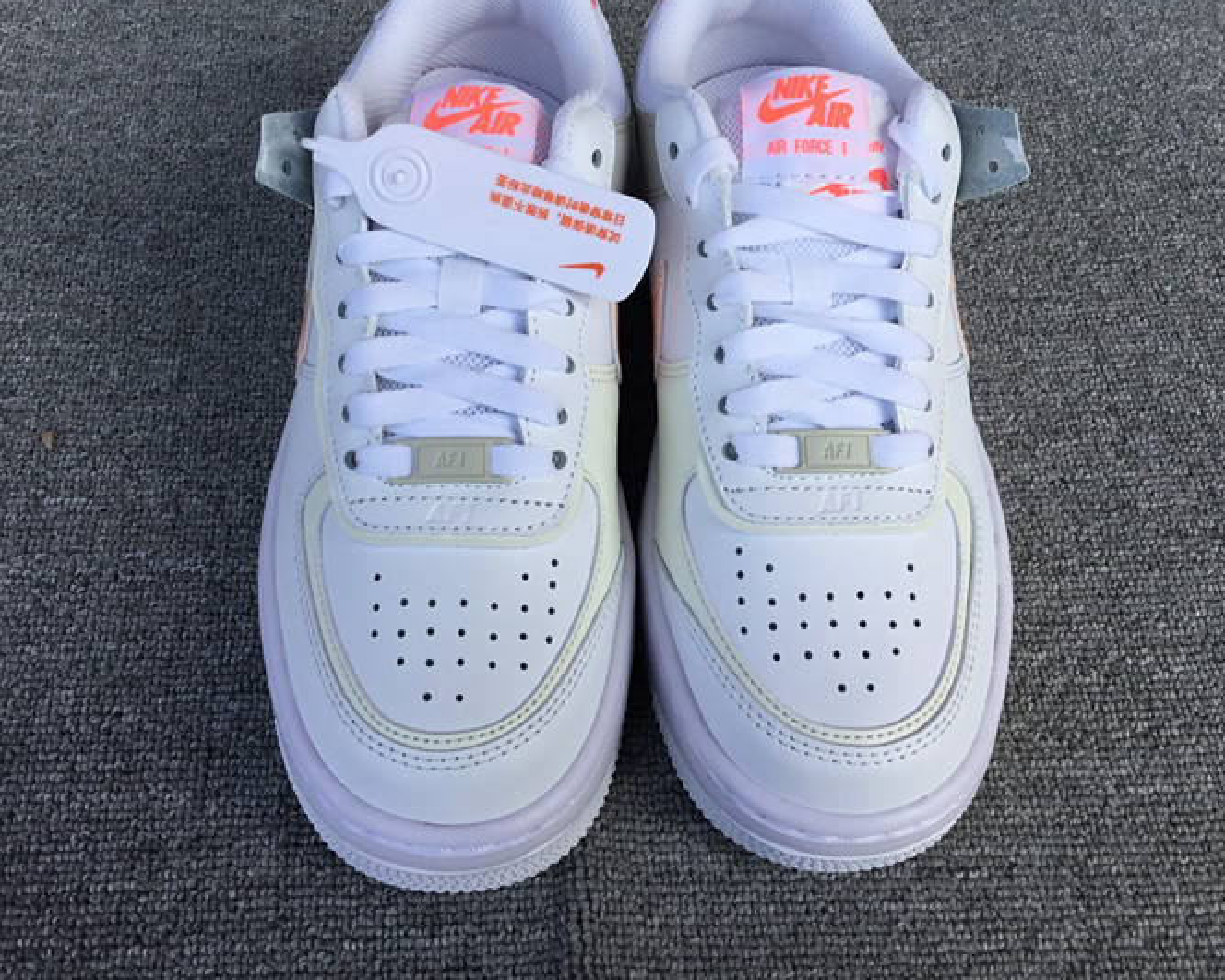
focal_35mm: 41
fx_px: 1486
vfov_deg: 36.3
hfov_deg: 44.8
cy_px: 366
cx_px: 592
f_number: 2.4
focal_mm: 3.3
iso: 25
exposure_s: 1/382
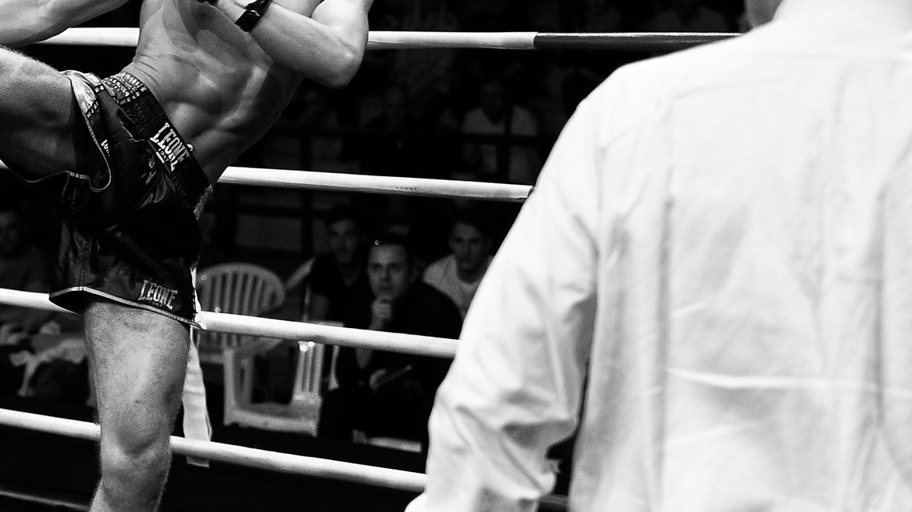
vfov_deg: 15.8
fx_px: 1838
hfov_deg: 26.4
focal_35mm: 76
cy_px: 348
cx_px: -6
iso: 1600
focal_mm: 35
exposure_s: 1/640
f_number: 2
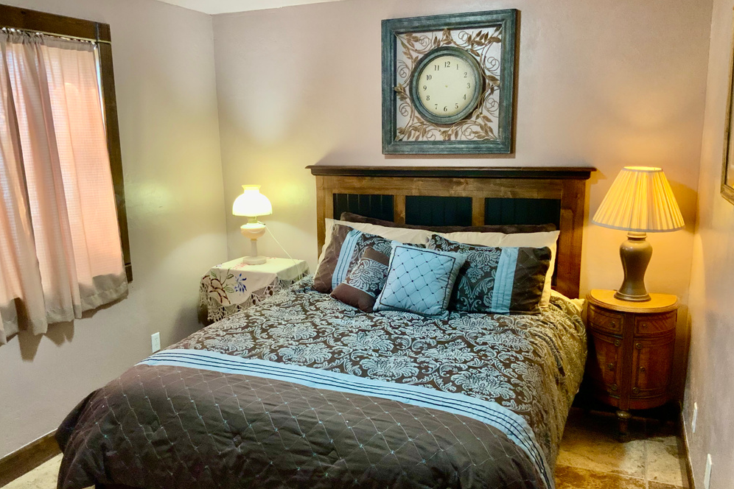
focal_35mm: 31
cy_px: 259
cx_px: 358
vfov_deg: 42.3
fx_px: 632
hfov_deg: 60.3
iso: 250
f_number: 1.8
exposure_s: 1/60
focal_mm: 3
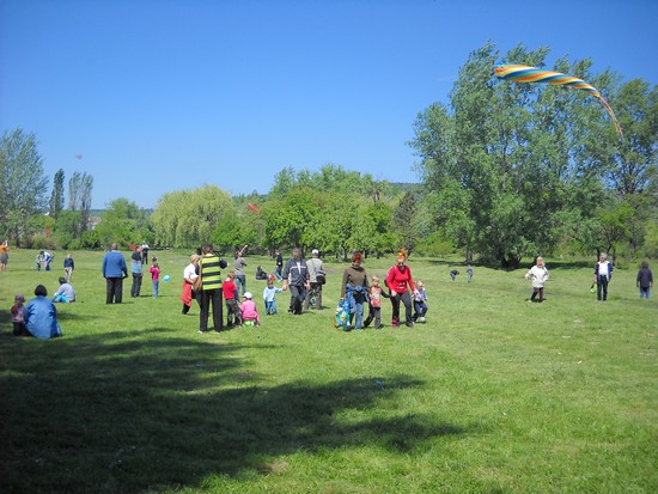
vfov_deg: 35.2
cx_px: 329
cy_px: 247
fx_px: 780
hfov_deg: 45.8
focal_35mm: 41
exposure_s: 1/296
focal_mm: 6.72
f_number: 5.5
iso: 64
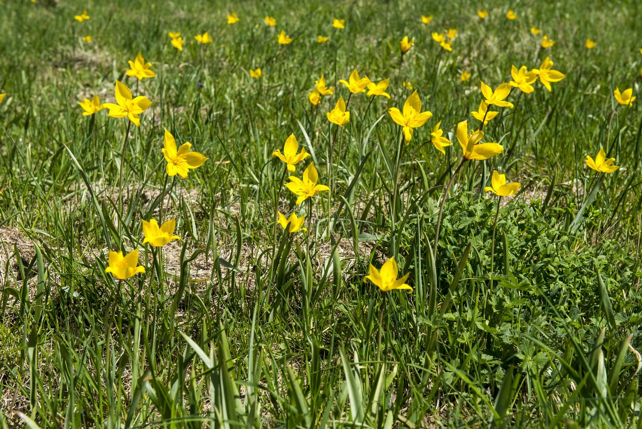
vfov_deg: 24.2
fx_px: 999
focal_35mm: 56
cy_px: 214
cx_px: 321
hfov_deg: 35.6
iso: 200
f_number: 9
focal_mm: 56
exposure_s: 1/800
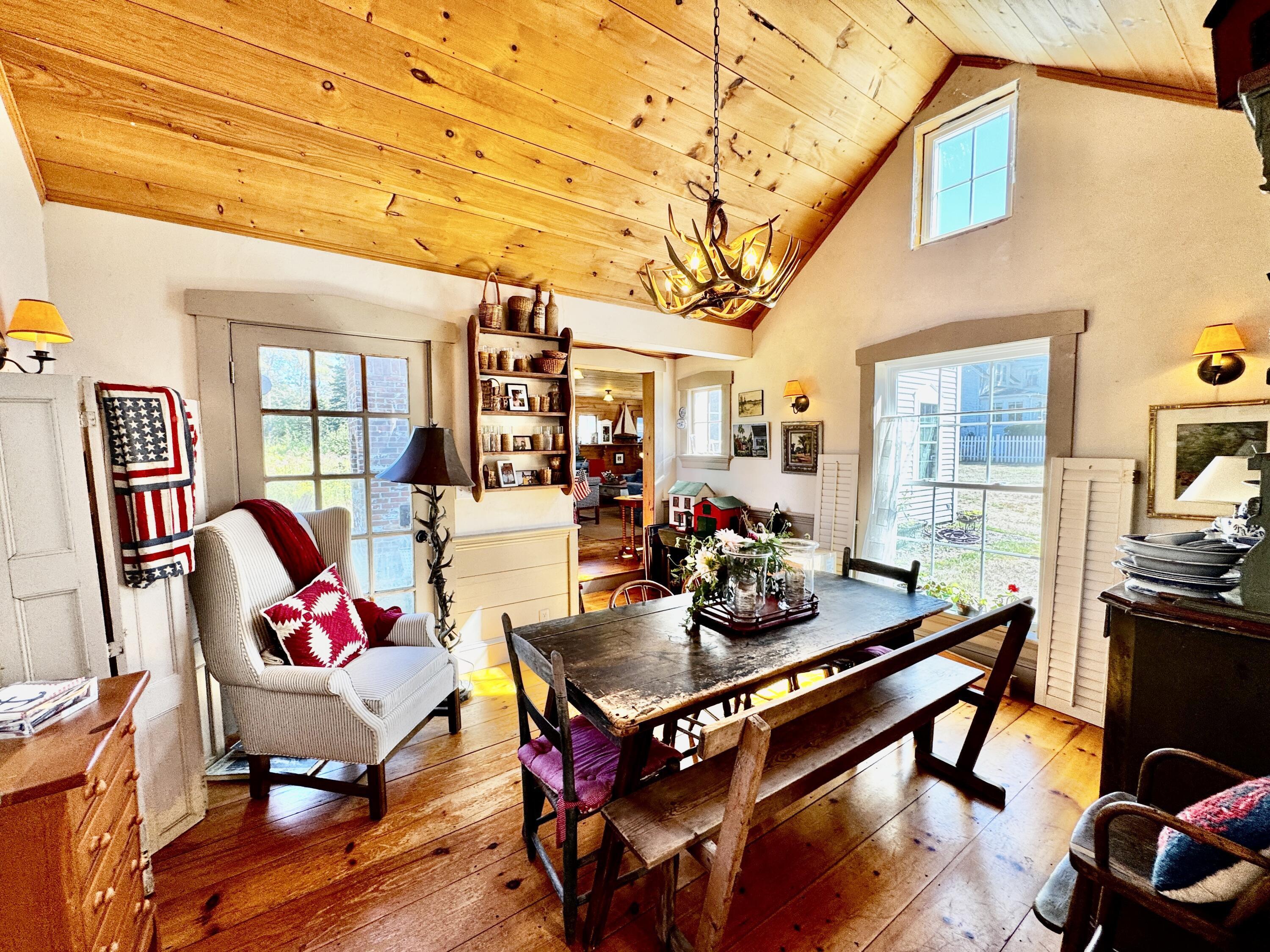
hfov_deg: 102.1
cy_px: 476
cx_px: 635
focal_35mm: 14
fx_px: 514
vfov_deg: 85.7
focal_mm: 2.22
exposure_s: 1/120
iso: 100
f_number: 2.2
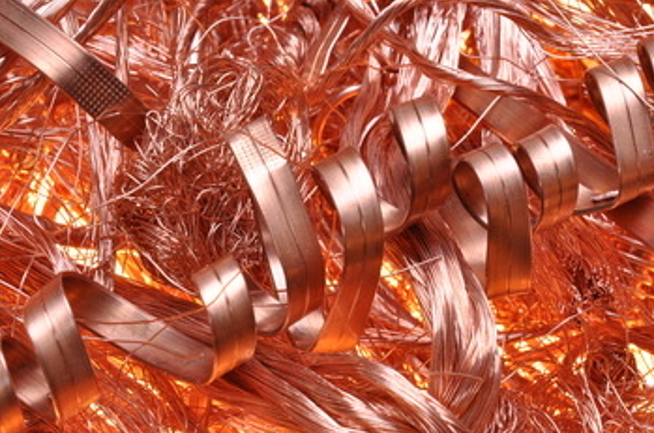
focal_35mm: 142
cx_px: 429
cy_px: 249
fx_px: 2574
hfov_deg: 14.5
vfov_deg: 9.6
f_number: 14
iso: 160
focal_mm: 66
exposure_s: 1/60
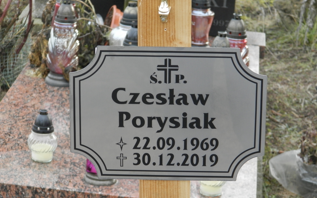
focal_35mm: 140
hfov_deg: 14.9
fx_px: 1209
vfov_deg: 9.4
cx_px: 159
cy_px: 117
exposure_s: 1/60
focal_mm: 23.6
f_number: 4.7
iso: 200
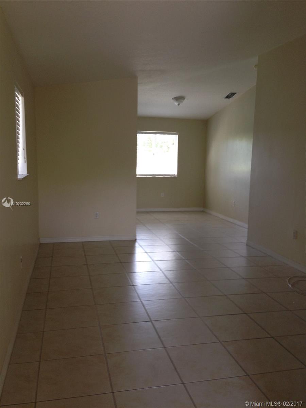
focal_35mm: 33
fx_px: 389
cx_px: 153
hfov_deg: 42.9
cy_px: 204
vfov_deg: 55.4
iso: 50
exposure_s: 1/40
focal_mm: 4.12
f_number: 2.4
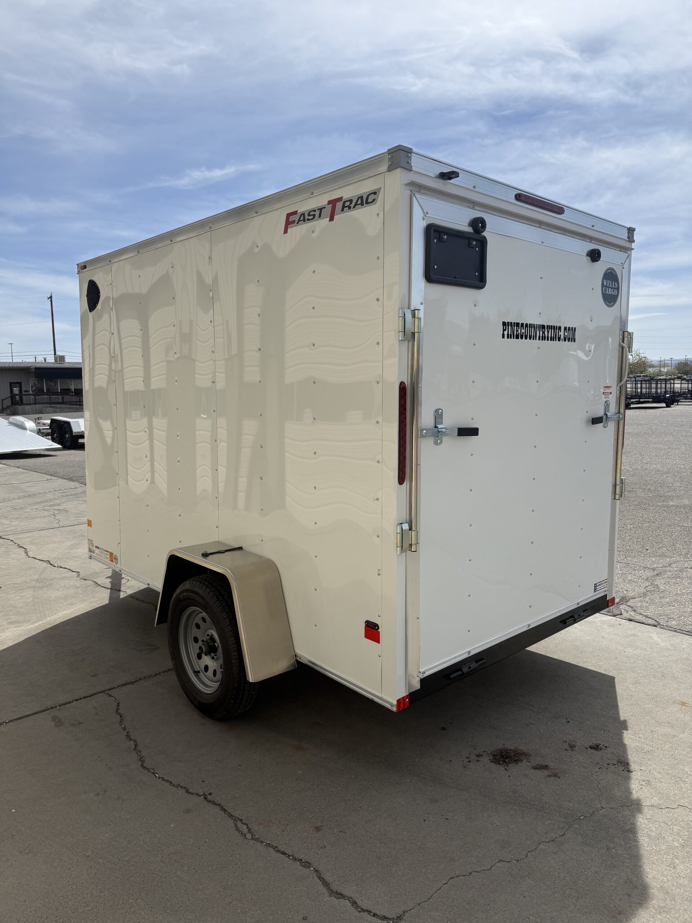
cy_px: 462
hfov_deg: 56.8
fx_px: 640
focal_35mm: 24
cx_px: 346
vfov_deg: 71.6
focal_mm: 6.76
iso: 80
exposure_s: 1/7353
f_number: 1.78
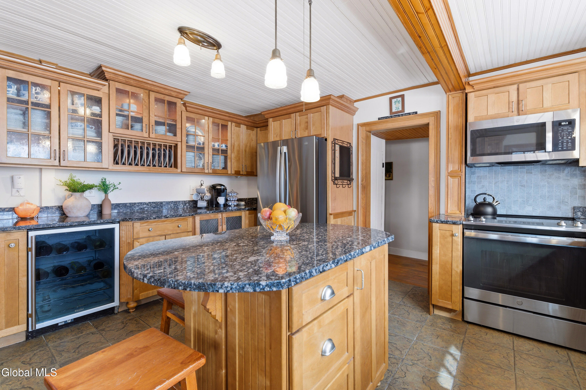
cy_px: 195
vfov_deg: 73.7
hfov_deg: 96.8
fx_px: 260
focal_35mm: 16
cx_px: 293
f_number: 6.3
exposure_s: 1/50
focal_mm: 16
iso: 400
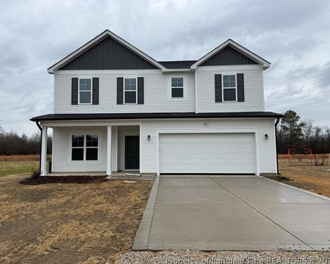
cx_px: 157
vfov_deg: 54.9
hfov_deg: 66.0
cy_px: 129
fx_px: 254
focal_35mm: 26
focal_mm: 6.76
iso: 80
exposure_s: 1/1727
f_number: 1.78
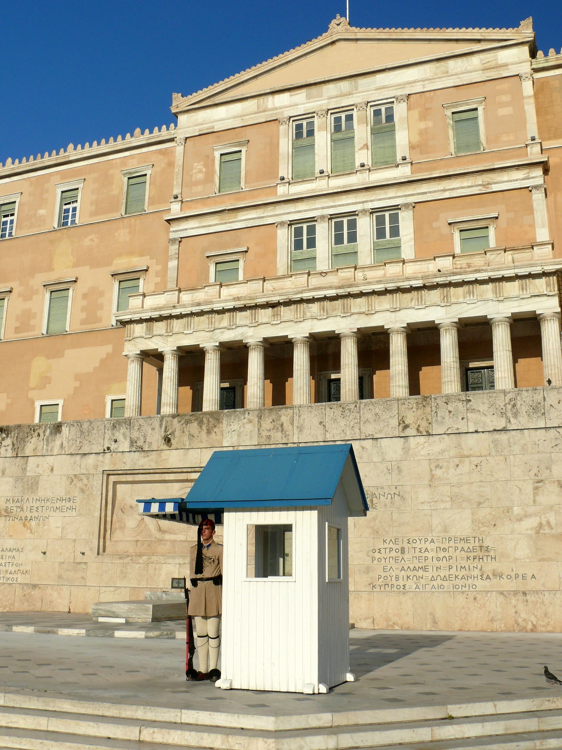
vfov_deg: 52.6
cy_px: 375
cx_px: 281
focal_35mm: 35
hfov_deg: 40.7
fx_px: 758
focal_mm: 7.4
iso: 100
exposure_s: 1/400
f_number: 5.6
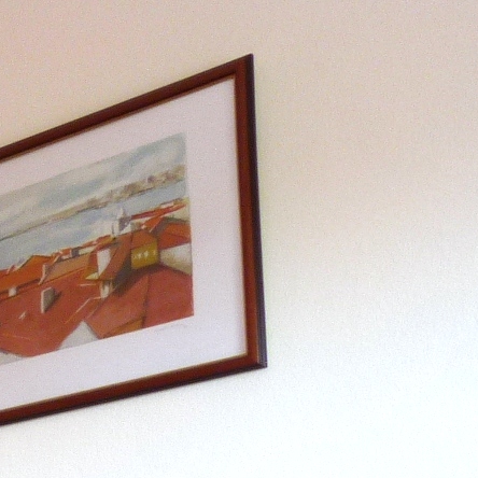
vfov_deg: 15.1
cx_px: -594
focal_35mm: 102
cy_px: 825
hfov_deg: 13.5
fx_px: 1594
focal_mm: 4.5
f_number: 7.1
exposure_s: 1/2.5
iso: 100
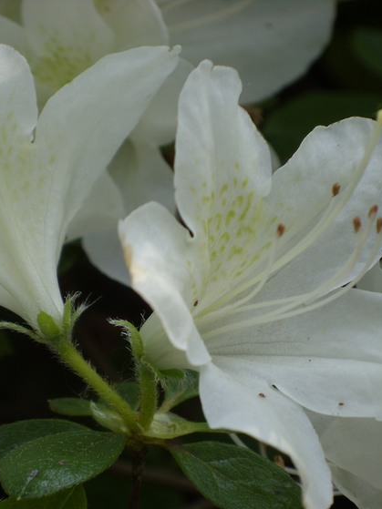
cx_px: 152
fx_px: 3753
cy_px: 255
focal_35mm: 255
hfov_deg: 5.8
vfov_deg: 7.8
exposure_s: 1/228
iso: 50
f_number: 4.6
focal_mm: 31.5
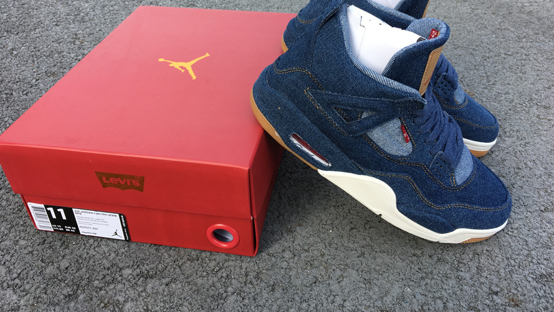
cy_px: 127
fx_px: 470
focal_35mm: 32
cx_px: 279
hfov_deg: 61.0
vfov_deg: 36.6
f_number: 2.2
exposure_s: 1/272
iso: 25
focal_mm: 4.15
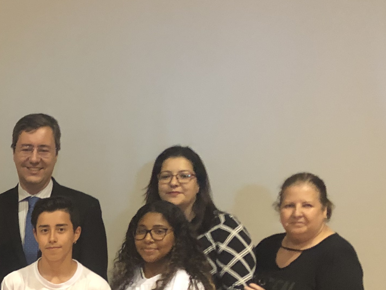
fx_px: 881
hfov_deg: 23.4
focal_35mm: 79
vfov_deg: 18.0
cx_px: -24
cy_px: 312
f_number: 1.8
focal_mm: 3.99
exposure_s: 1/5
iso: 100
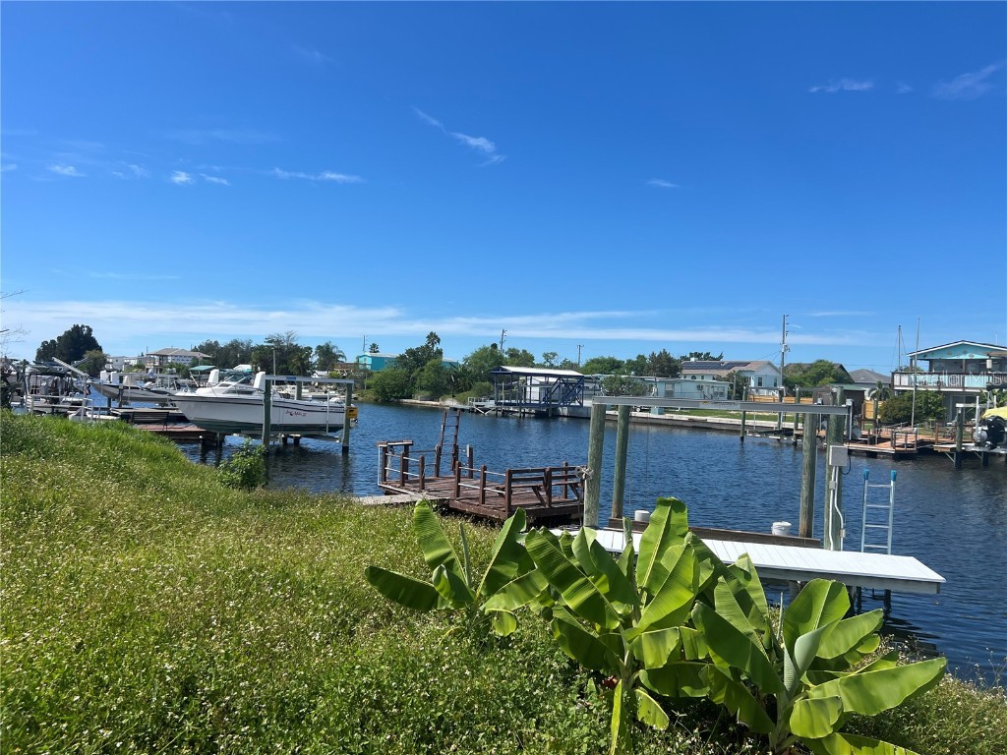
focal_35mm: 26
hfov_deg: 67.3
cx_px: 504
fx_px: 756
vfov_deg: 53.1
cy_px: 378
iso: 50
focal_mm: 5.7
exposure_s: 1/5076
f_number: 1.5
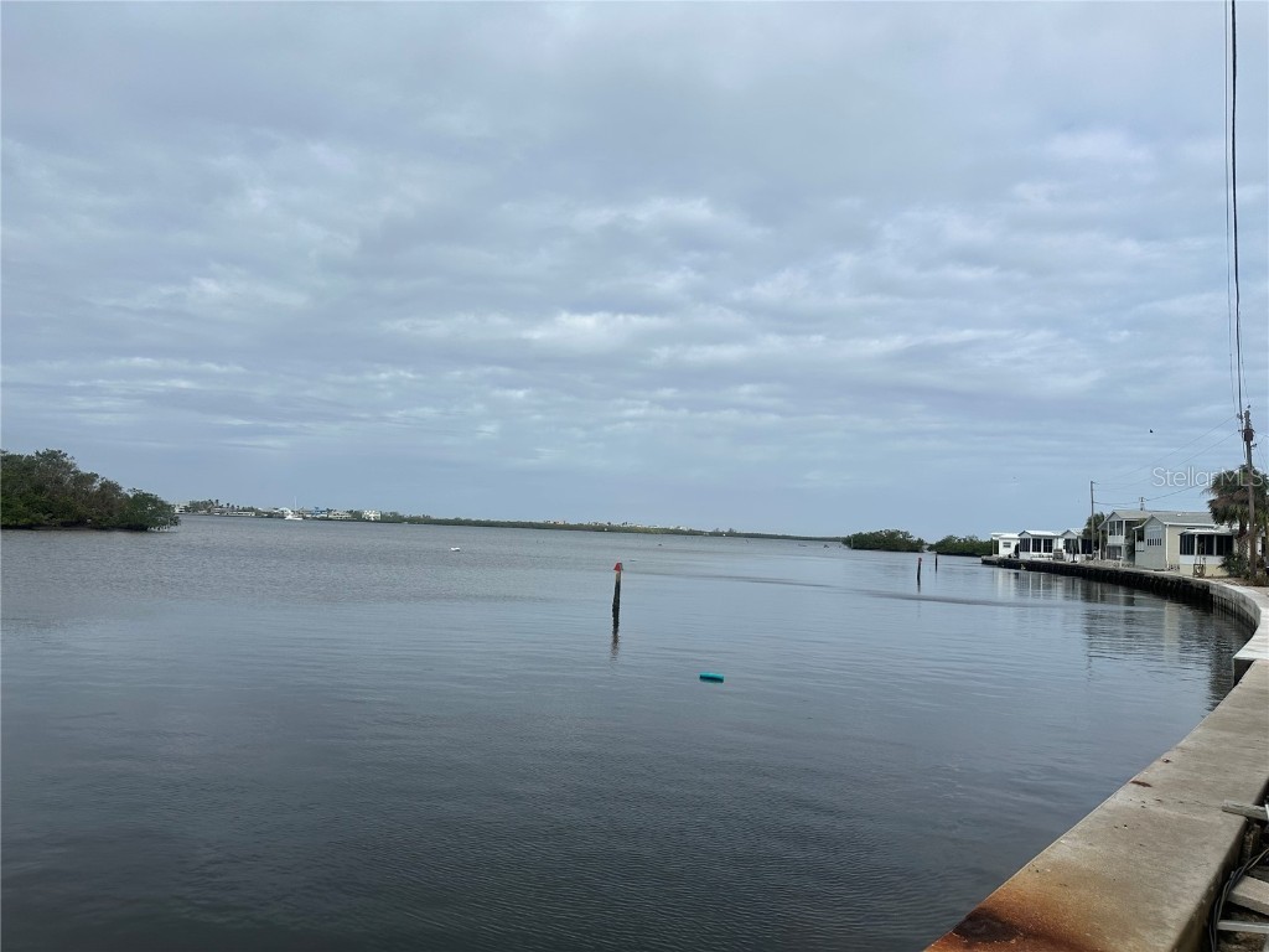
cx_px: 634
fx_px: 880
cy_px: 476
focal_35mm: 24
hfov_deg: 71.6
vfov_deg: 56.8
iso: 80
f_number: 1.78
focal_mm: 6.86
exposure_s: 1/6623
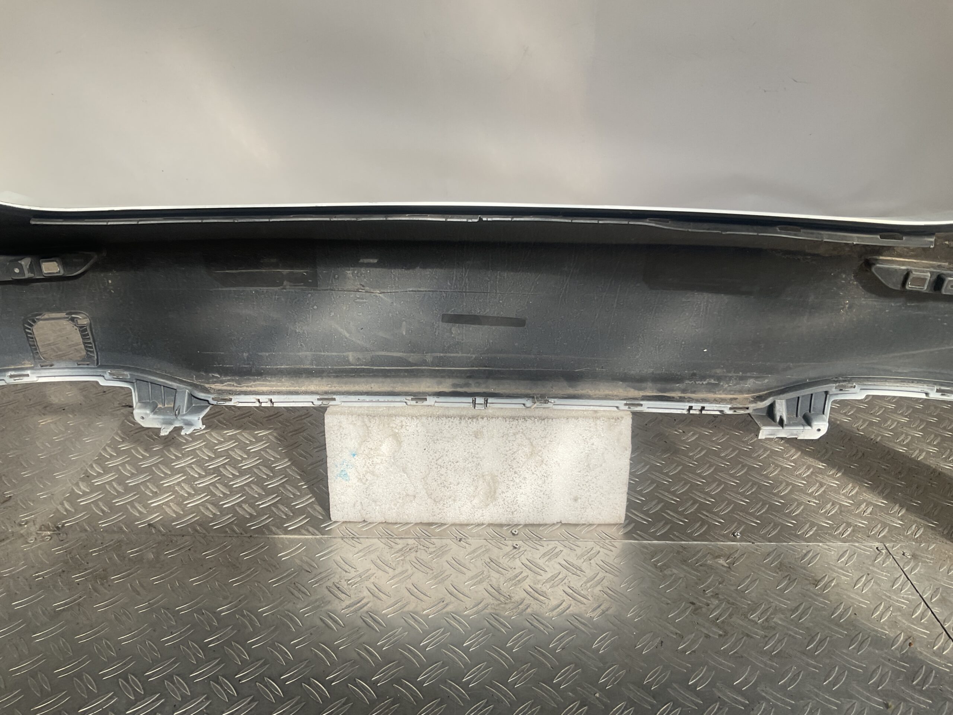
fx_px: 798
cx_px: 476
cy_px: 358
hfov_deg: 61.7
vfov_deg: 48.2
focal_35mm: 29
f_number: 1.8
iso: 16
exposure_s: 1/666
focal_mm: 3
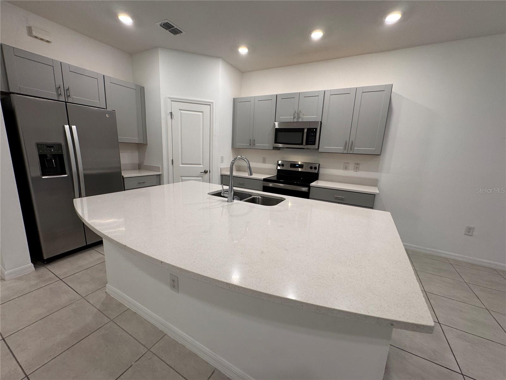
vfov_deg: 85.7
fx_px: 205
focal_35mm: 14
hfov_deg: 102.1
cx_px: 253
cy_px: 190
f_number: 2.2
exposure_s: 1/120
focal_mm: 2.22
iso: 160
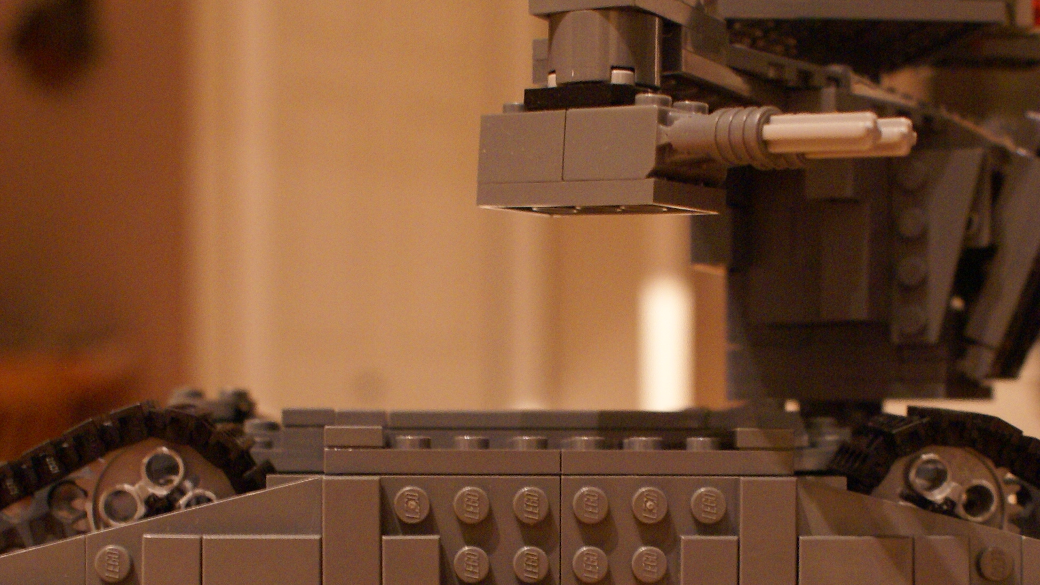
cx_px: 576
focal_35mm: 75
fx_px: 2068
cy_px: 511
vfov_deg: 15.9
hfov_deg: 28.2
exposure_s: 1/6
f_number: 4.5
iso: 800
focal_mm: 24
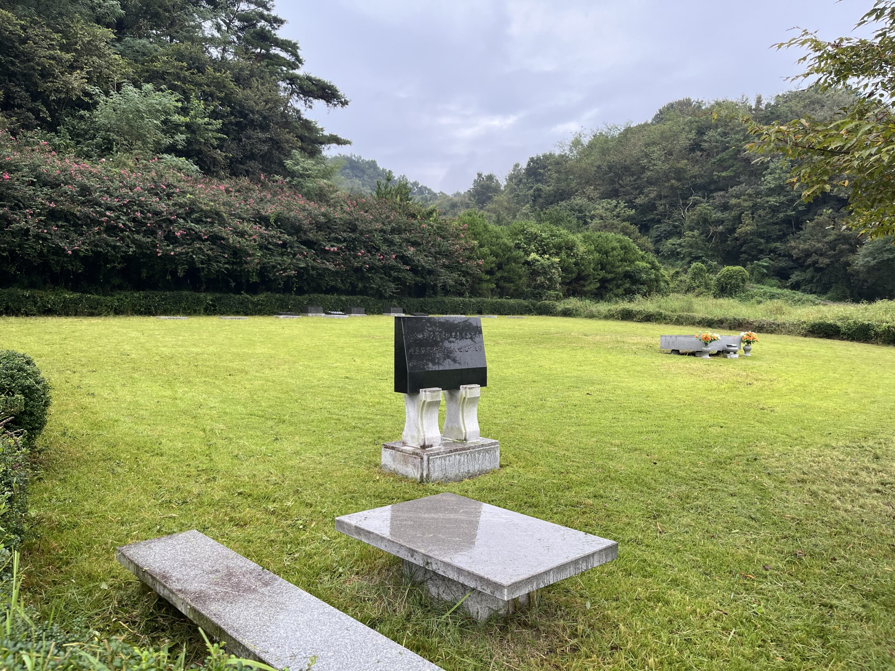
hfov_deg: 67.3
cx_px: 448
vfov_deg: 53.1
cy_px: 336
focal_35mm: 26
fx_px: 672
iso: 50
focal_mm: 5.1
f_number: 1.6
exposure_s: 1/397
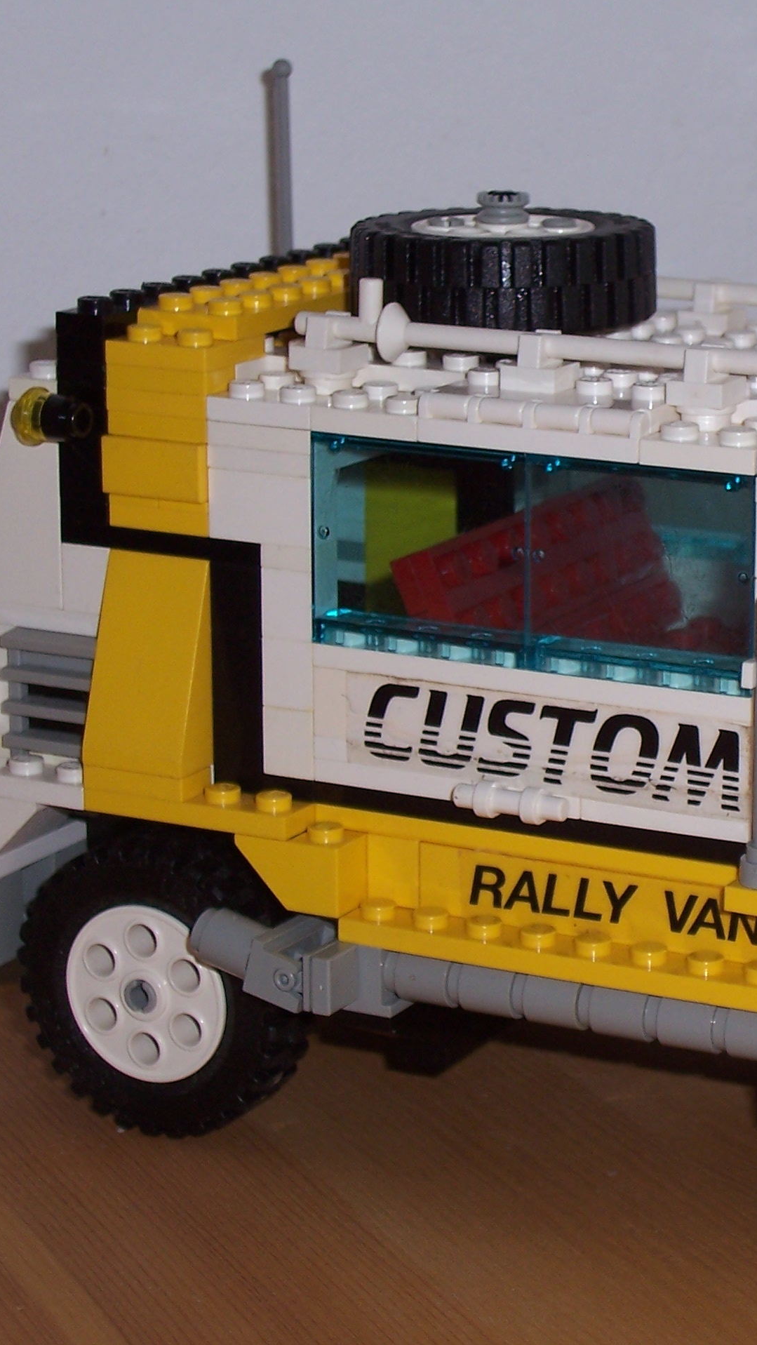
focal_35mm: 96
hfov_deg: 12.4
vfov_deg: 22.2
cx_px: 782
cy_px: 672
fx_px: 3424
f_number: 4
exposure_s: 1/90
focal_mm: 10.8
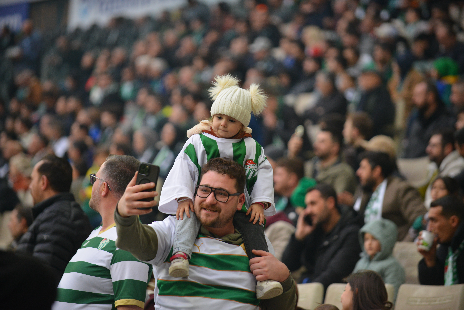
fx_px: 2191
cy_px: 155
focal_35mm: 170
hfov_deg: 12.1
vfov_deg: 8.1
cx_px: 232
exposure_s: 1/800
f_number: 2.8
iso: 1250
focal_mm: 170
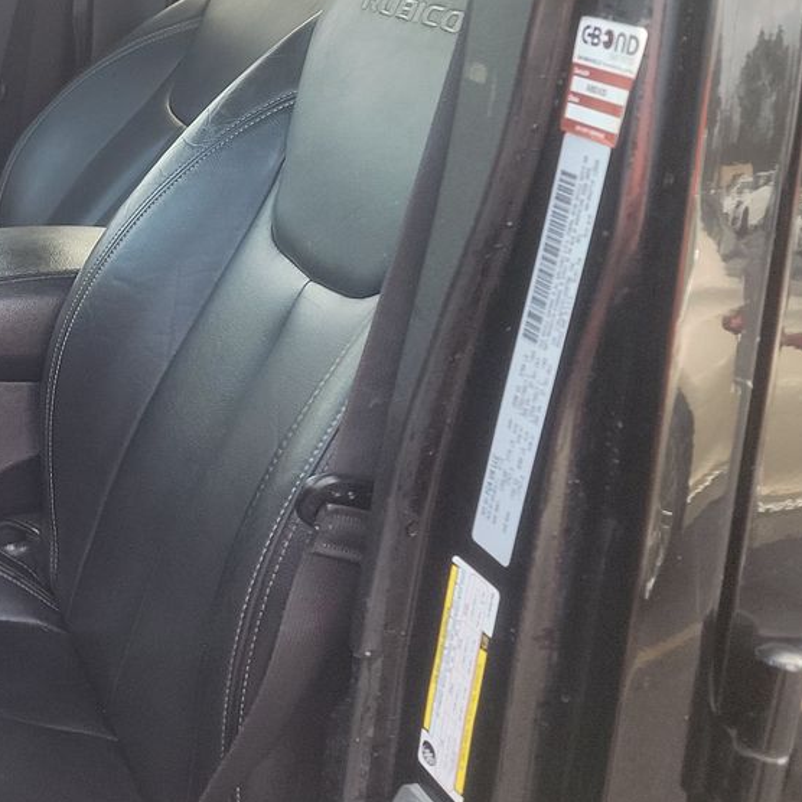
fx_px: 1599
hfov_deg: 24.3
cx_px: -263
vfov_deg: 28.1
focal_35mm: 61
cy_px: 299
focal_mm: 6.7
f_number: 1.8
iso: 94
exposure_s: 1/59
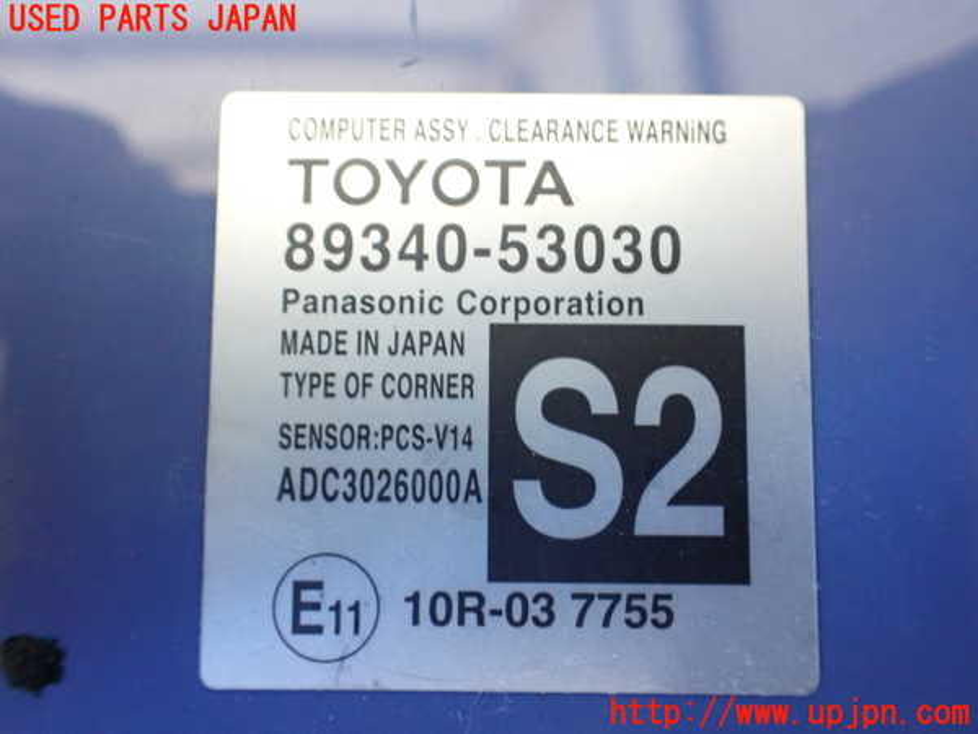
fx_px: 848
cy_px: 367
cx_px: 489
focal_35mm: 30
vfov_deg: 46.8
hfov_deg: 60.0
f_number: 2.3
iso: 800
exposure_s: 1/40
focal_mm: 5.4
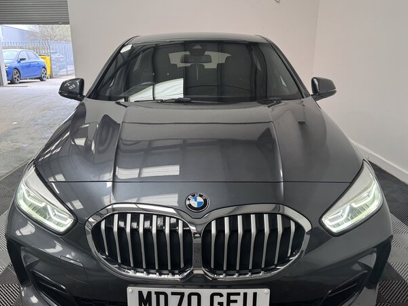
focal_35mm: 32
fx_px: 377
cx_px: 190
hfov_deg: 56.8
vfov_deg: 44.0
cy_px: 175
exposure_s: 1/98
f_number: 1.78
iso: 160
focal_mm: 6.76
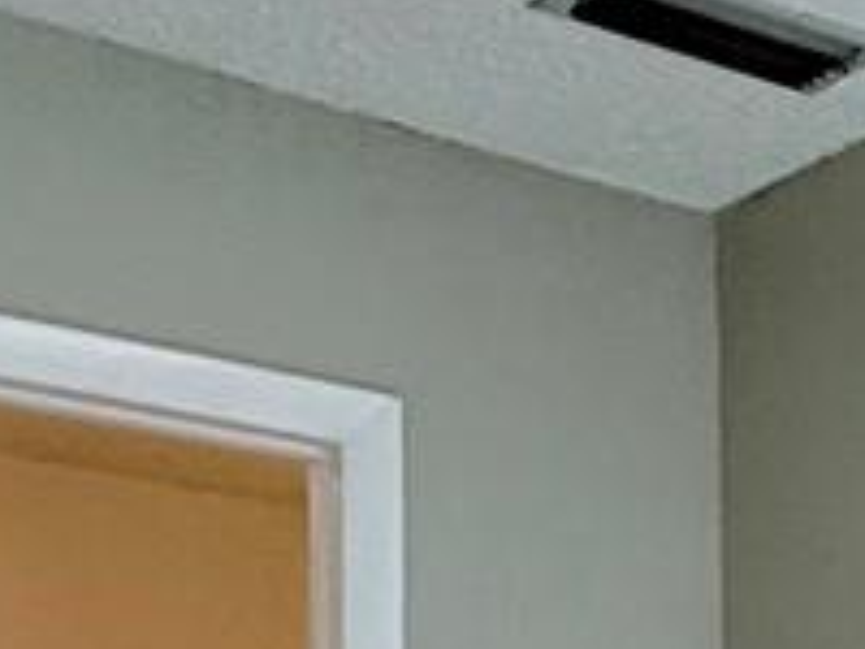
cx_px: 2020
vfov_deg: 12.0
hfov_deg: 13.4
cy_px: 1224
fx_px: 2799
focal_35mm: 112
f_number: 2.2
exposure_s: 1/120
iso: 80
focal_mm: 2.22
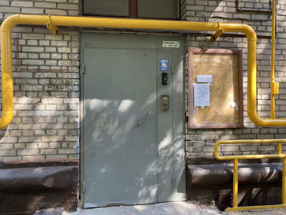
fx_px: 215
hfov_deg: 67.3
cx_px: 143
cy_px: 108
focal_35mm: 26
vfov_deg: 53.1
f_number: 1.8
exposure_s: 1/121
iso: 40
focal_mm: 4.25
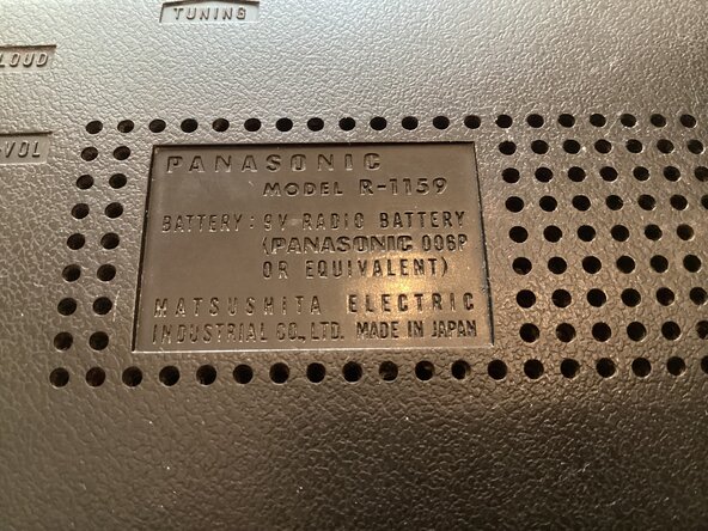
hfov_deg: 58.4
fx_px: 634
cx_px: 354
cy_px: 266
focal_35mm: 31
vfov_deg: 45.4
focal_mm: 3.3
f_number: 2.4
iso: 640
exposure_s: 1/20
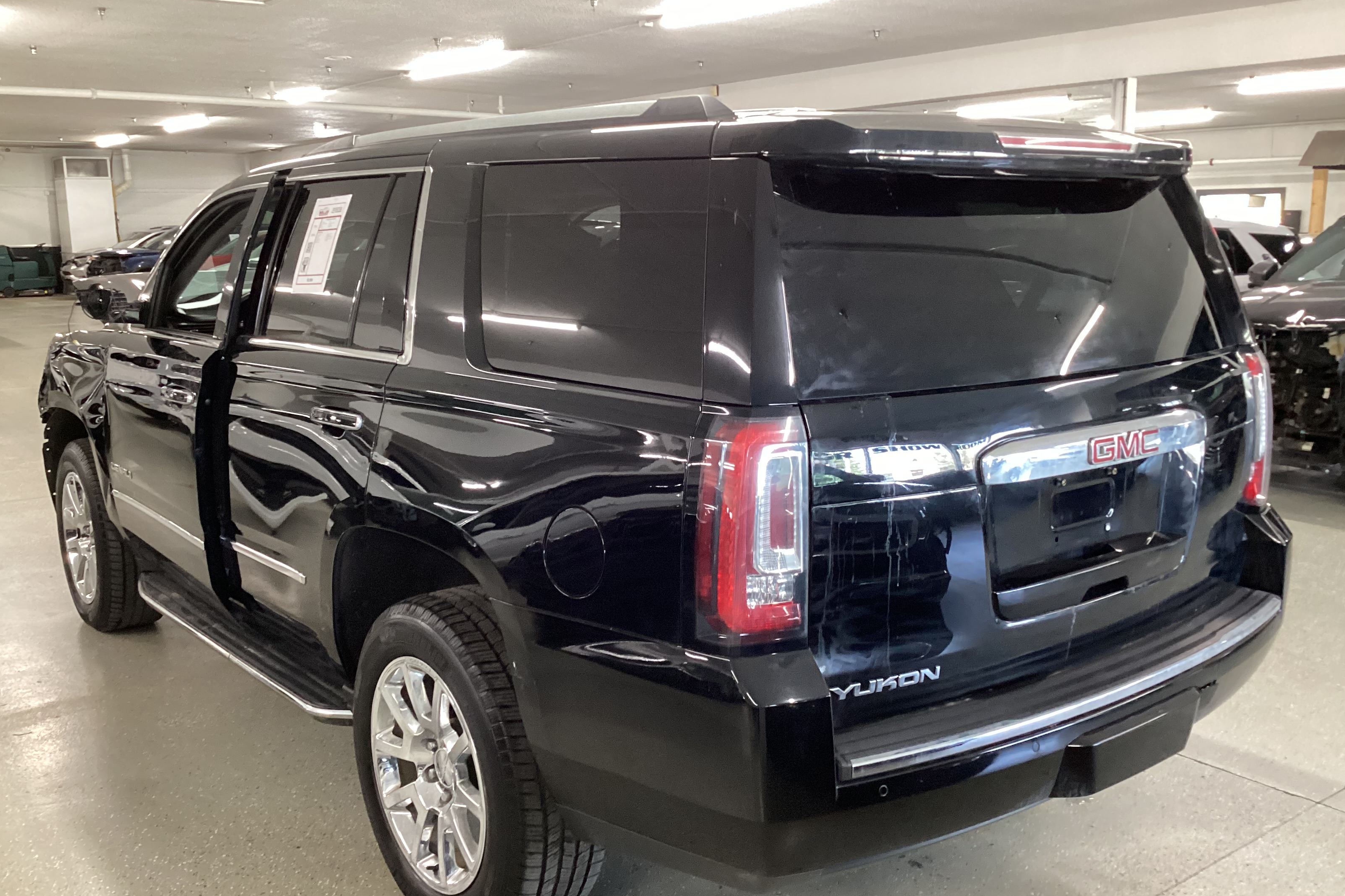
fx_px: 1233
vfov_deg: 40.0
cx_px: 667
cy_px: 460
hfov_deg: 57.2
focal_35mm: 33
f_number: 2.4
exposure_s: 1/40
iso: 320
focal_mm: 3.3
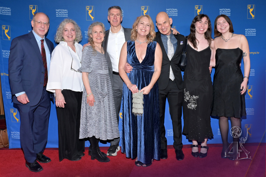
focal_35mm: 28
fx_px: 207
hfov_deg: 65.5
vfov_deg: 46.3
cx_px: 133
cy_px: 88
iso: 1000
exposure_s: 1/125
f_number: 10
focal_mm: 28
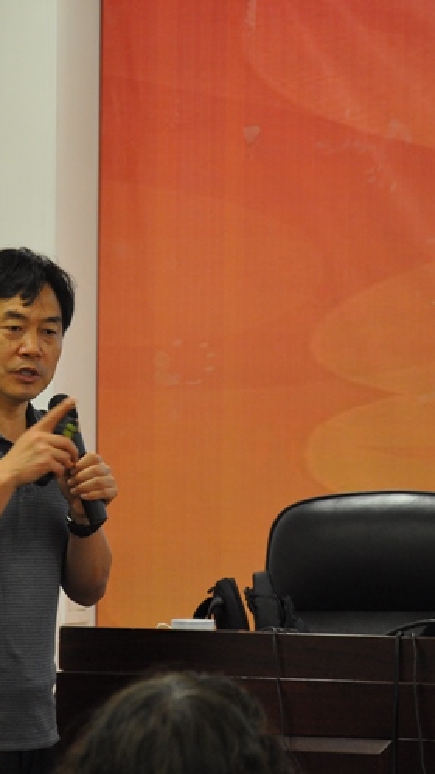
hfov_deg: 5.2
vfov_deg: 9.3
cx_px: 107
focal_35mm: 232
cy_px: 375
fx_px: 4759
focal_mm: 92
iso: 1100
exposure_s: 1/30
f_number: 5.6
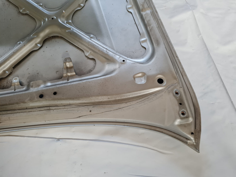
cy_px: 88
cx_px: 118
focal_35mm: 26
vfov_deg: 53.1
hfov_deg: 67.3
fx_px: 177
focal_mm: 5.4
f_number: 1.8
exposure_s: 1/100
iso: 250
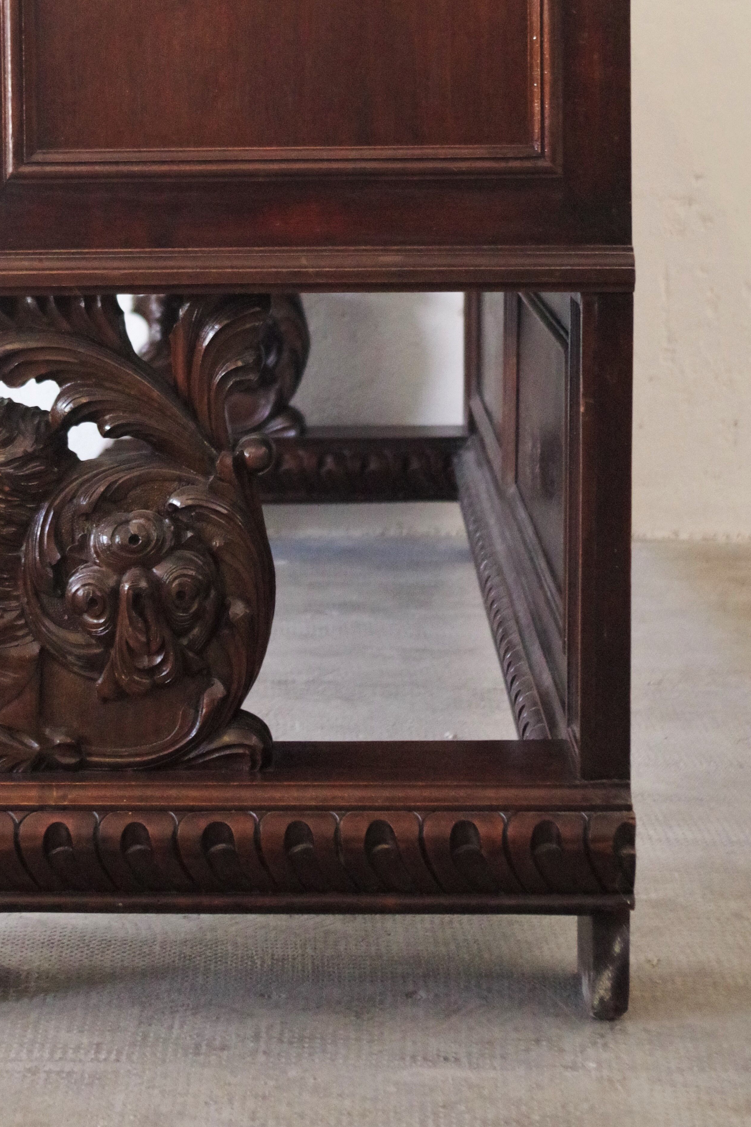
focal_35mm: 91
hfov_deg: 15.0
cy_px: 233
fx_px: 2848
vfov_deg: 22.1
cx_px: 213
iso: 6400
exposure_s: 1/160
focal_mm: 37.5
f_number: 4.5
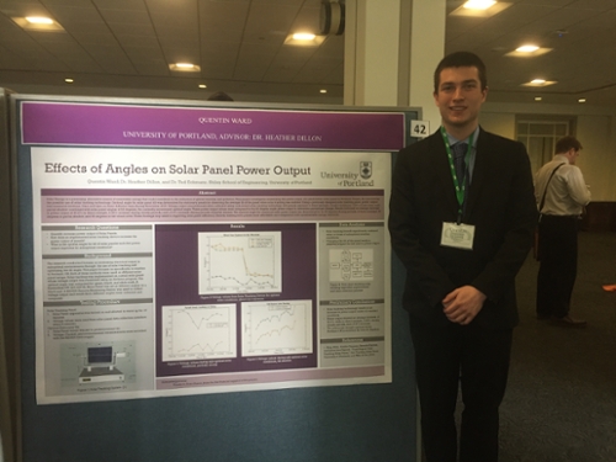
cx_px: 308
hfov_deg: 61.7
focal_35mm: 29
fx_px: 516
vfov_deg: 48.2
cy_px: 231
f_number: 2.2
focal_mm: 4.15
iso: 100
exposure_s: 1/30
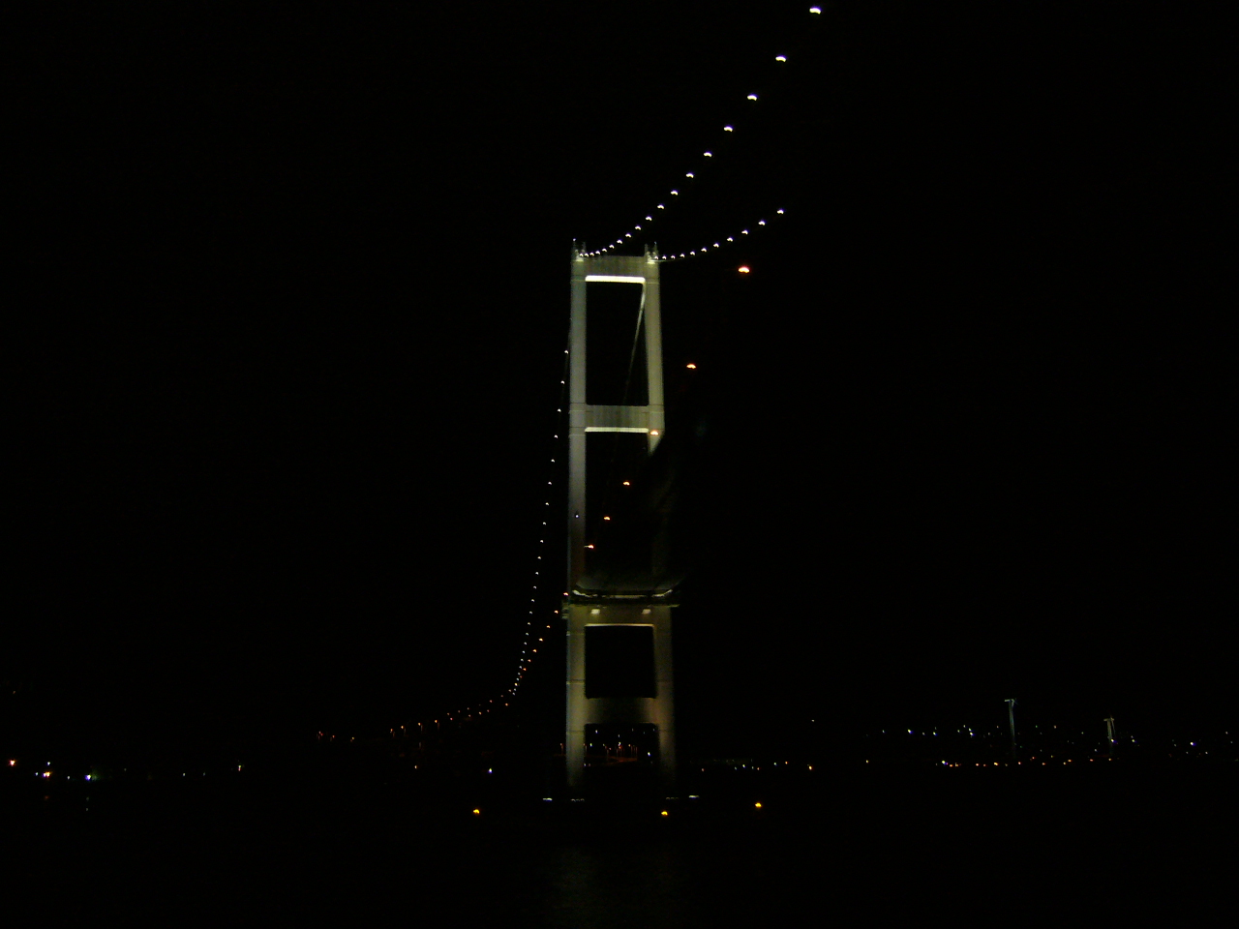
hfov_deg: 52.6
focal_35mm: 35
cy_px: 464
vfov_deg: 40.7
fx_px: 1253
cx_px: 620
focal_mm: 5.8
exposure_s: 1/8
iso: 200
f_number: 2.8
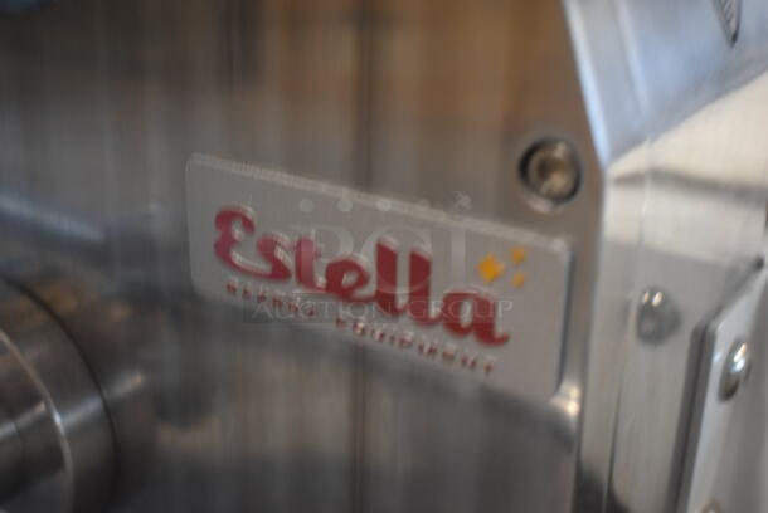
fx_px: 1089
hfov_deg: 38.8
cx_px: 384
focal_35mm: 51
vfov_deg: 26.5
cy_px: 256
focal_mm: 34
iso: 1400
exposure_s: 1/60
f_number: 4.5
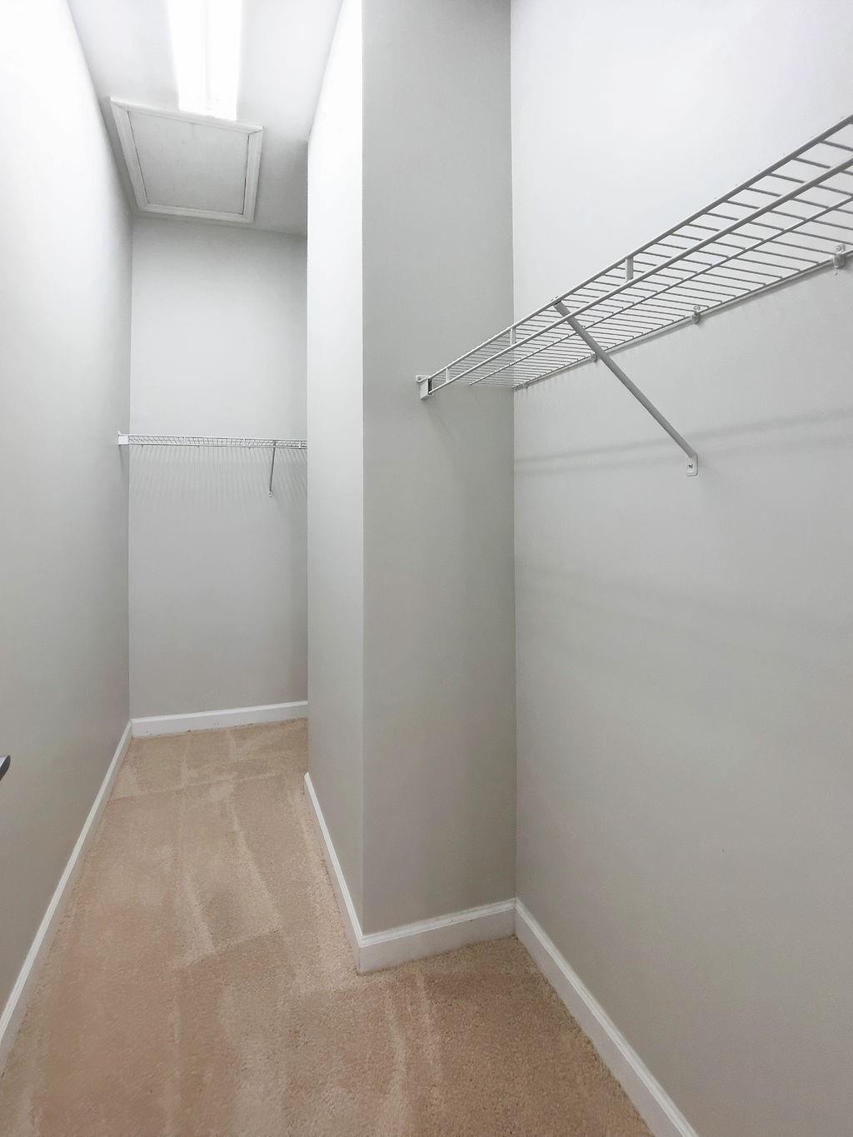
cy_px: 568
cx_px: 426
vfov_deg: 106.2
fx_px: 427
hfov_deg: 89.9
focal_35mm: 13
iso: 200
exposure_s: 1/120
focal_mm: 1.54
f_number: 2.4
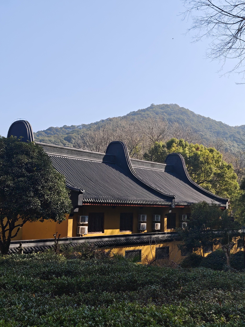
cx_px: 122
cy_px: 164
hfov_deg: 32.2
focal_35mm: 45
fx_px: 425
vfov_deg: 42.1
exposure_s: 1/2500
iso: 50
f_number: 1.62
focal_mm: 6.55
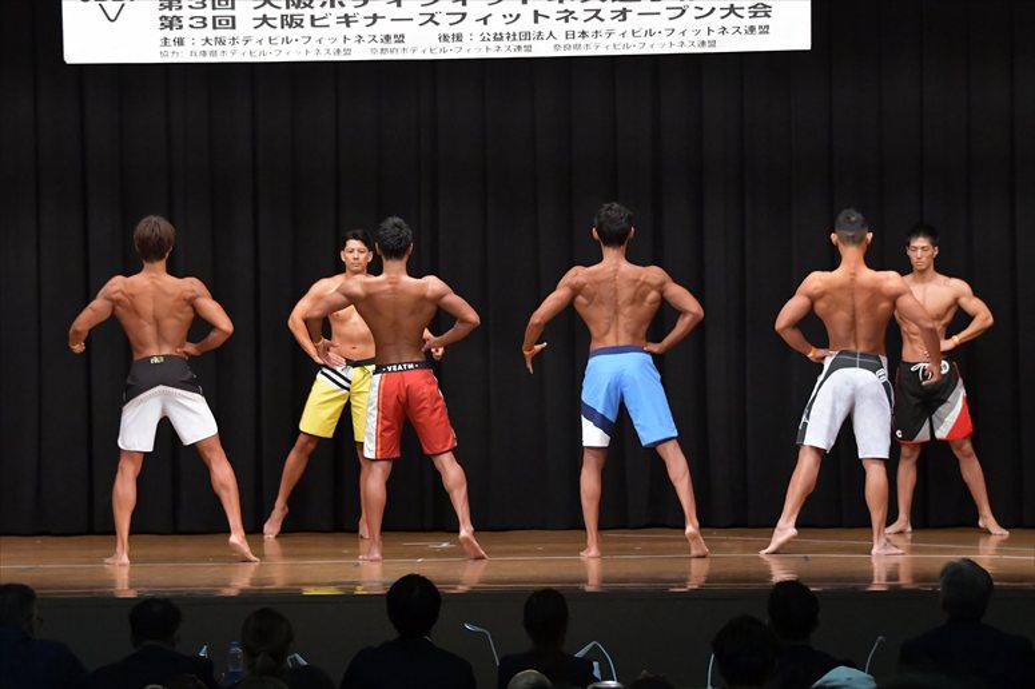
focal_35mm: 127
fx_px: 3650
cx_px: 518
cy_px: 344
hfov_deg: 16.1
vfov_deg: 10.8
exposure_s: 1/400
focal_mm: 85
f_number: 5.6
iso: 6400
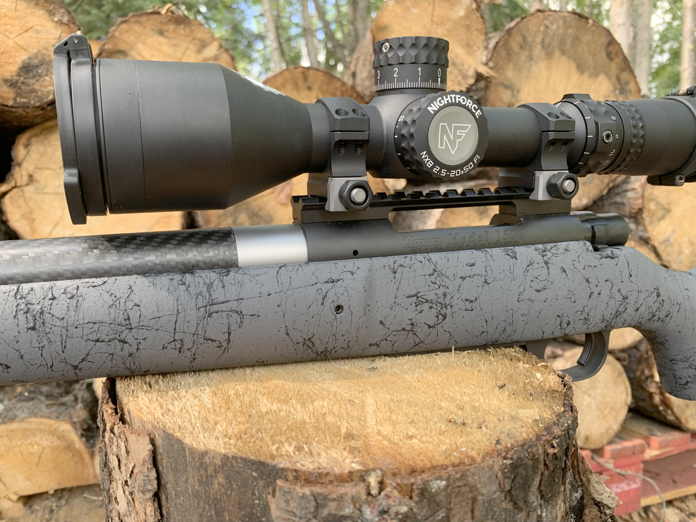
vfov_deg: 53.1
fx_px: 523
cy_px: 261
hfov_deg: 67.3
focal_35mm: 26
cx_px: 348
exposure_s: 1/121
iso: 64
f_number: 1.8
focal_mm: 4.25
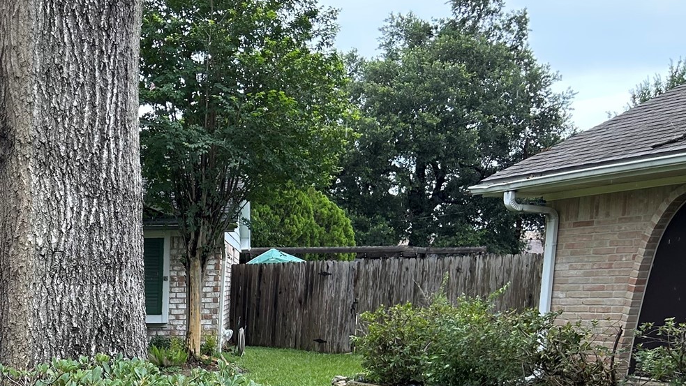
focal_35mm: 59
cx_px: 22
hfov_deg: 32.9
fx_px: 1073
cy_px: 466
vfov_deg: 19.2
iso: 50
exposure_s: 1/513
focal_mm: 5.7
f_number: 1.5
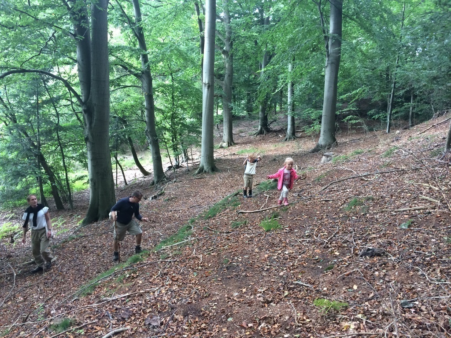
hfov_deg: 60.0
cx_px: 226
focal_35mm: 30
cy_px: 169
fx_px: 391
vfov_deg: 46.8
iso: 50
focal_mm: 4.12
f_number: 2.2
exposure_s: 1/30
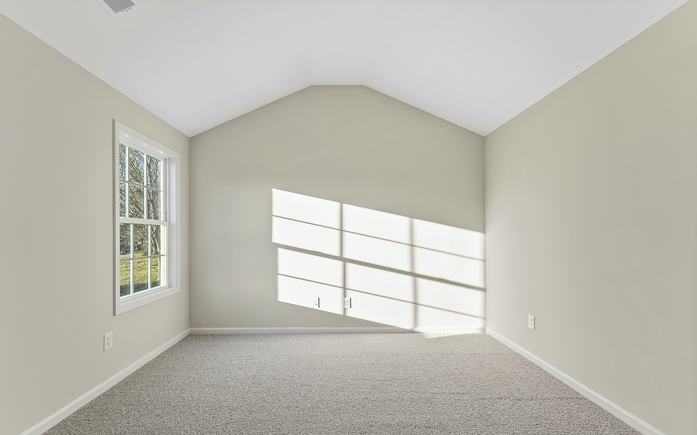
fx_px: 285
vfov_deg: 74.7
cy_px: 232
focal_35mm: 15
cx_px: 337
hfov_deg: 101.4
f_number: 7.1
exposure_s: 1/80
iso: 320
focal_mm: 14
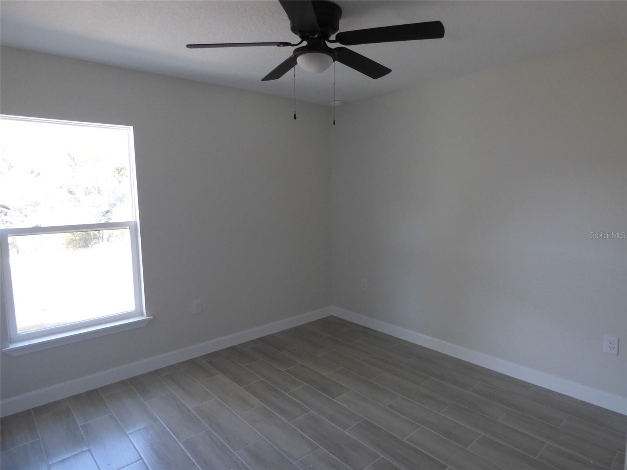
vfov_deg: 66.0
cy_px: 235
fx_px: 362
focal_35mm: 20
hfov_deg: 81.7
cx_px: 314
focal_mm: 3.58
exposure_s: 1/60
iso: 250
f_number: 2.8
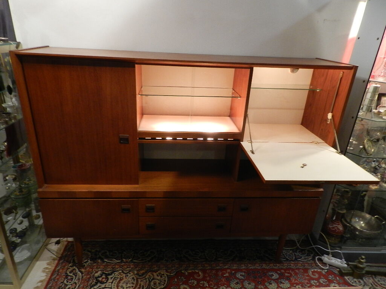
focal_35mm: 23
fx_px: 256
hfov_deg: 73.9
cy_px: 144
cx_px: 193
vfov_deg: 58.9
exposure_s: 1/20
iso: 400
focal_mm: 4
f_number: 3.4
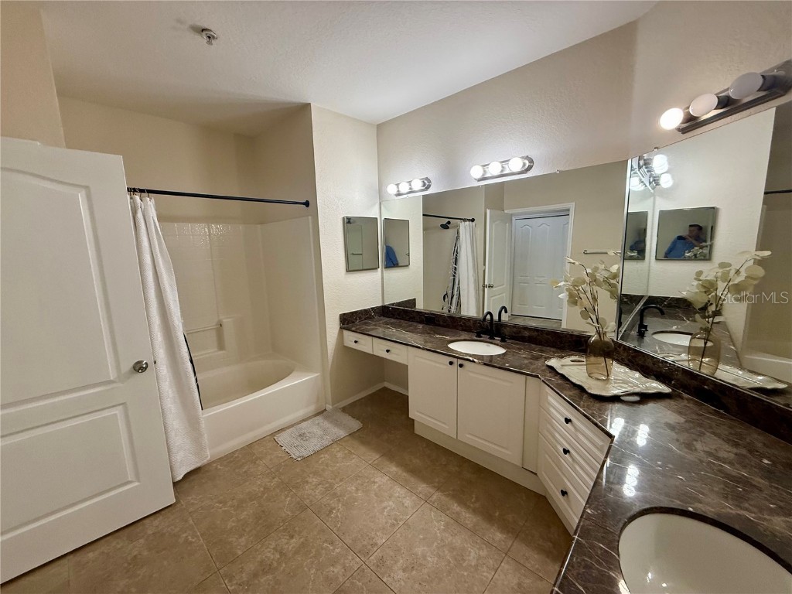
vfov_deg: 85.7
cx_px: 396
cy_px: 297
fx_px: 320
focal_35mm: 14
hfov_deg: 102.1
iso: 250
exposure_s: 1/120
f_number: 2.2
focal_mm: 2.22
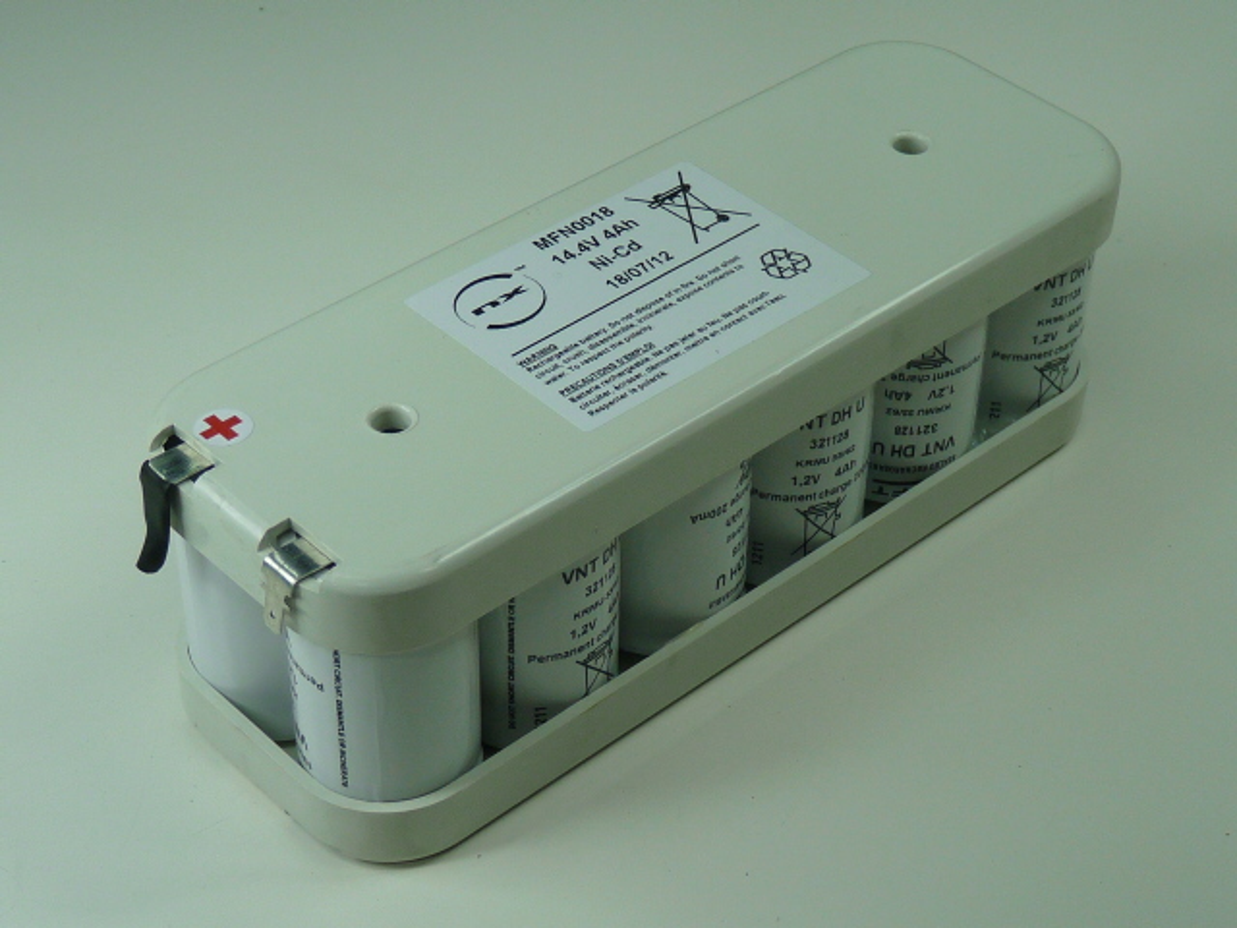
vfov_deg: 20.7
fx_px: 2537
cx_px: 618
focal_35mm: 71
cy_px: 464
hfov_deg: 27.4
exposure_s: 1/100
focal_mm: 7.1
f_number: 3
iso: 100
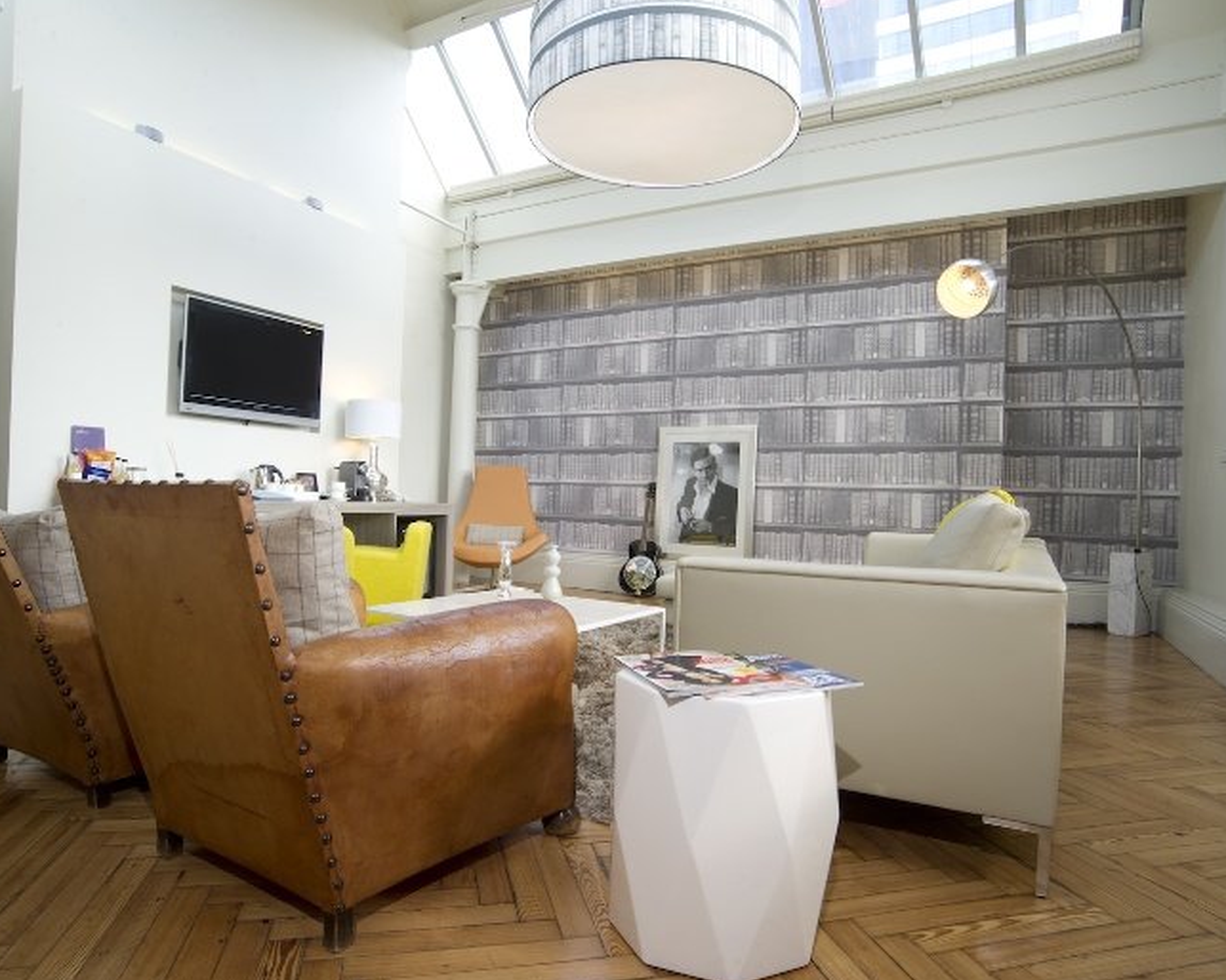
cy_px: 492
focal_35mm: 21
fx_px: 762
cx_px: 604
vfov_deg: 65.5
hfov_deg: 77.6
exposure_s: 1/5
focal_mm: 18
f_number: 14
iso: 200
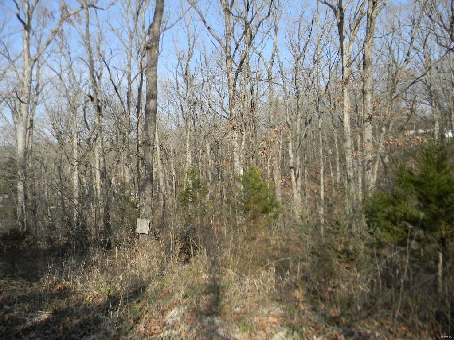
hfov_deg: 63.4
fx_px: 367
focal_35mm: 28
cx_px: 227
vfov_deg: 49.7
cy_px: 170
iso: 80
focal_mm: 5
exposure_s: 1/522
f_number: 3.5
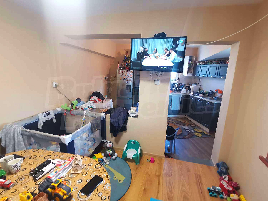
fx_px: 132
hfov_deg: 91.0
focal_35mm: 17
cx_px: 134
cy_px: 100
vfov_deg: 74.7
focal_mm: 2.23
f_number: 2.2
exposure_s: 1/25
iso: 400
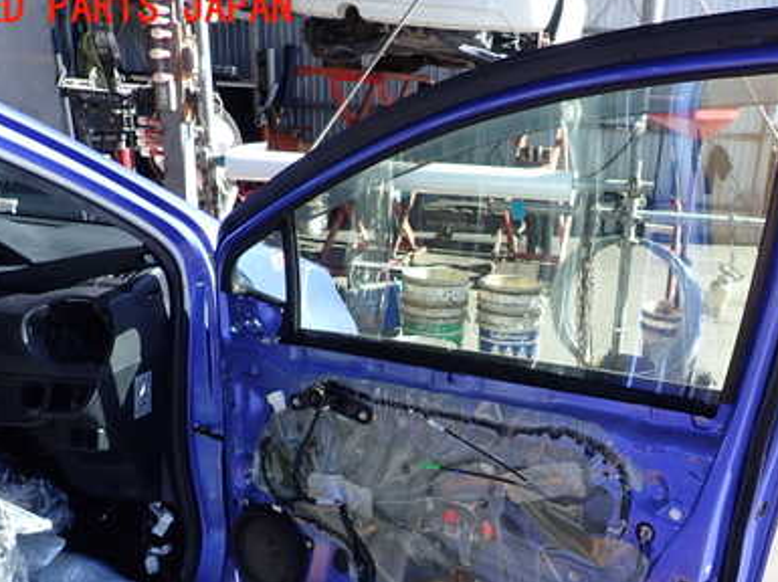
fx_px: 876
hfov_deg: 47.0
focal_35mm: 39
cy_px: 439
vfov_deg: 35.9
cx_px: 531
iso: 100
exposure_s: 1/250
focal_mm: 4.5
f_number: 2.8
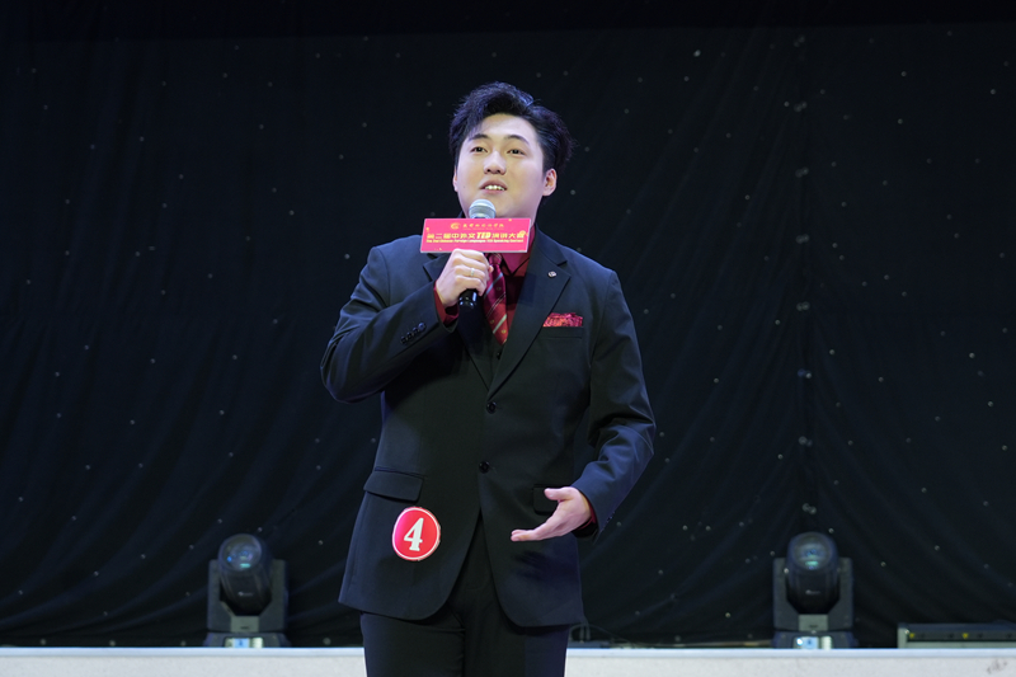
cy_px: 338
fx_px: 1580
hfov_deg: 35.6
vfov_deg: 24.2
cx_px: 508
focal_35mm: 56
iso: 400
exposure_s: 1/125
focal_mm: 56
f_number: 4
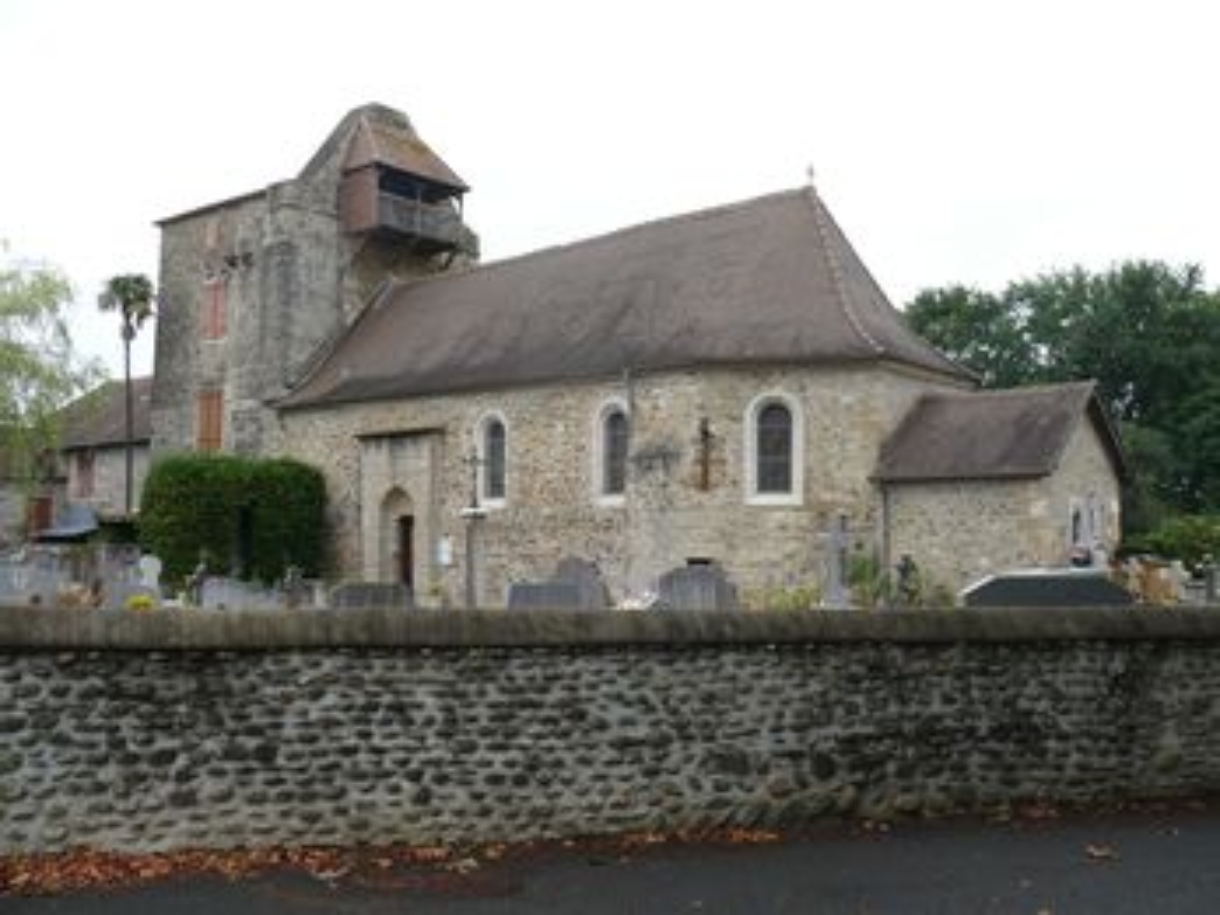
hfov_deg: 52.6
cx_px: 610
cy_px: 458
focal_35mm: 35
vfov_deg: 40.7
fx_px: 1234
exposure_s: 1/100
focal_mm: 7.4
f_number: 4
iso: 100
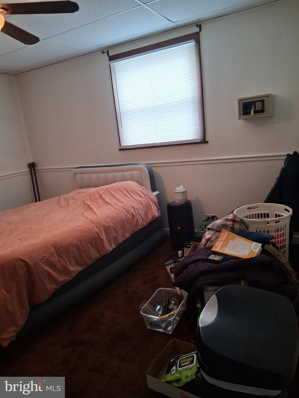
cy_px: 199
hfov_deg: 53.1
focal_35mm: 26
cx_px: 150
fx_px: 299
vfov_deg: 67.3
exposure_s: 1/60
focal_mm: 3.98
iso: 250
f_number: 1.8
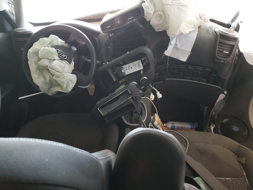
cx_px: 126
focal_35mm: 26
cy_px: 95
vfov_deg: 53.1
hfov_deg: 67.3
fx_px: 190
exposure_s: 1/40
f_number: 1.5
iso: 366
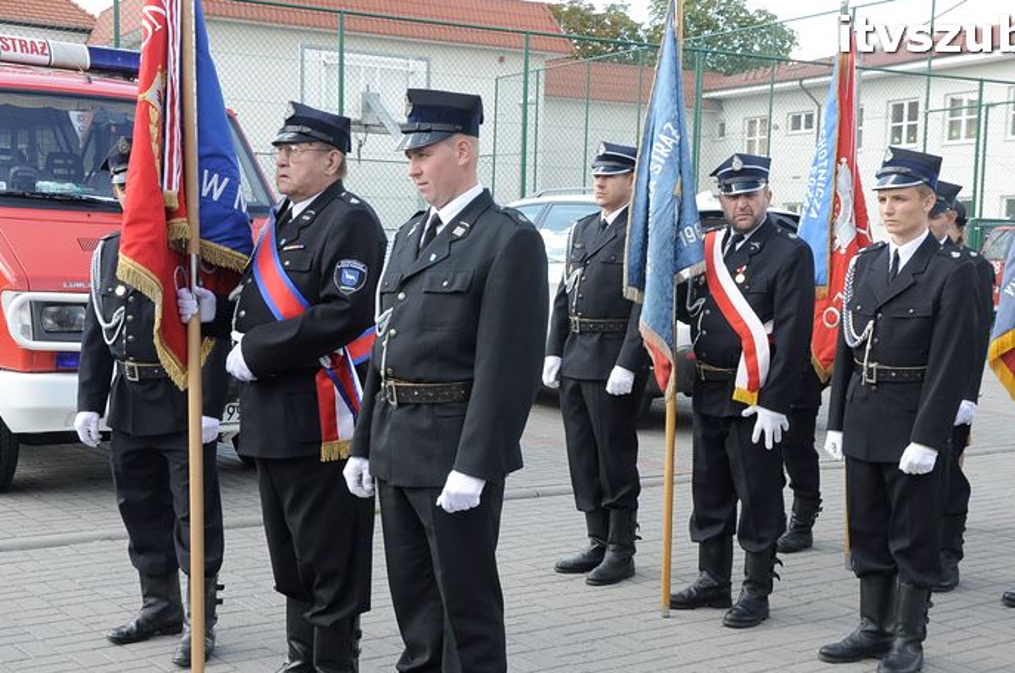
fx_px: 1464
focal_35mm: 52
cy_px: 407
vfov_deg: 25.9
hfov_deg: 38.2
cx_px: 544
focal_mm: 28
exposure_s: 1/320
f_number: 9
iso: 800
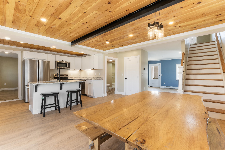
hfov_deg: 100.4
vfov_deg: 77.3
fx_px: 94
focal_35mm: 15
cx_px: 112
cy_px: 75
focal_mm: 10
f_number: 11
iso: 64
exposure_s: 1/4
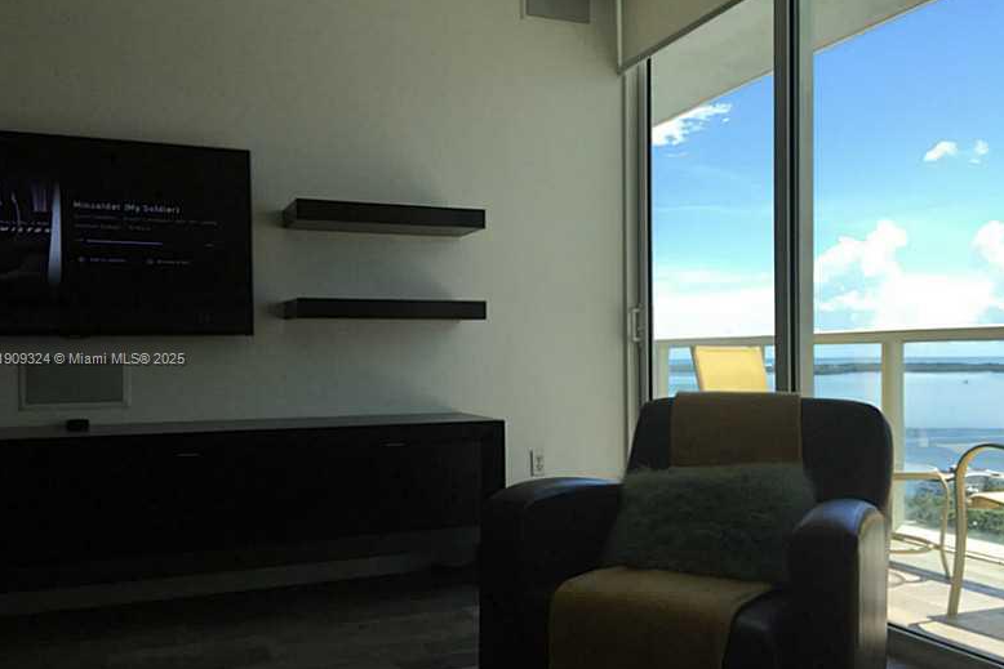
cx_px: 493
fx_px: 865
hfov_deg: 60.3
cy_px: 360
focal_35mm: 31
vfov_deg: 42.3
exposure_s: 1/638
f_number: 2.2
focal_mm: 4.15
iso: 32
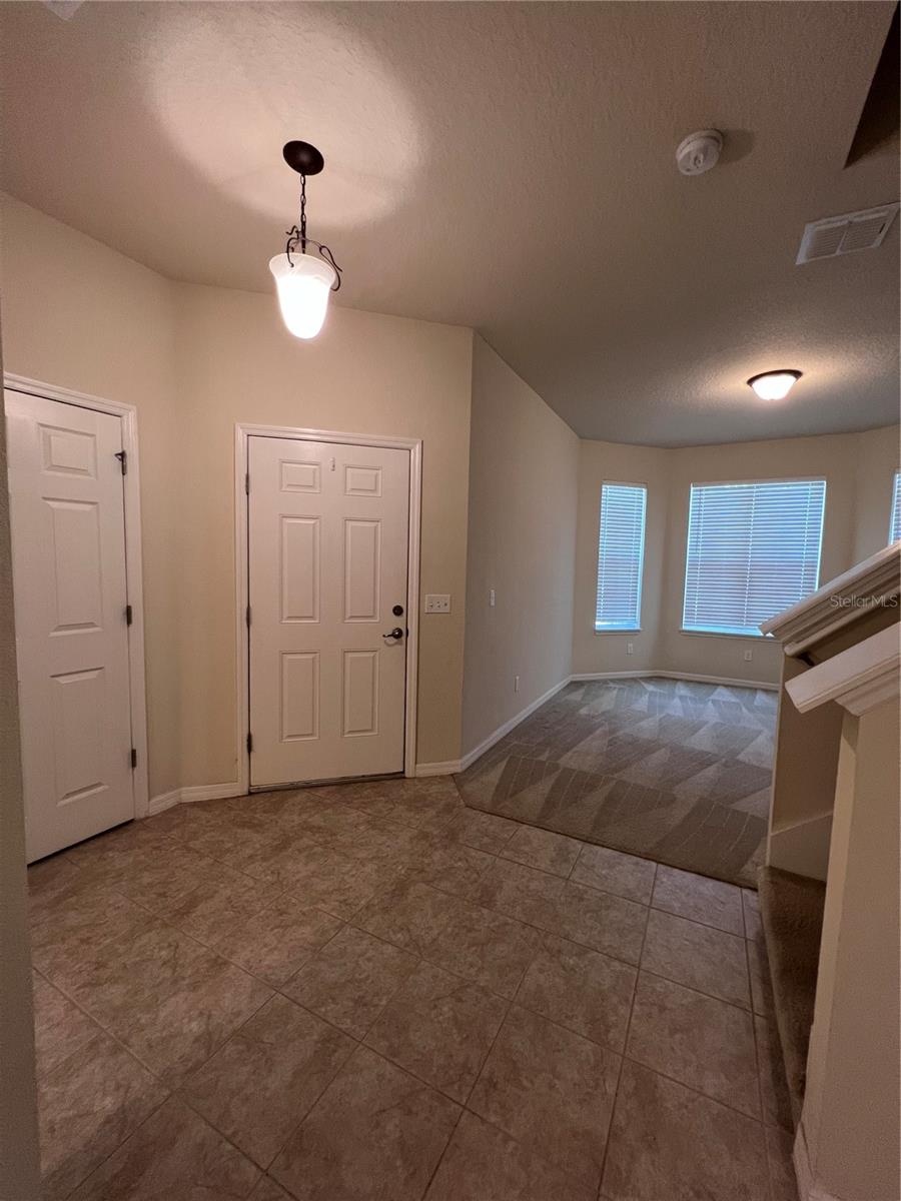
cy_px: 600
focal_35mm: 13
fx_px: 451
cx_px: 450
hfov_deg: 89.9
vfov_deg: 106.2
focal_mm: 1.57
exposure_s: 1/60
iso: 200
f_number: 1.8
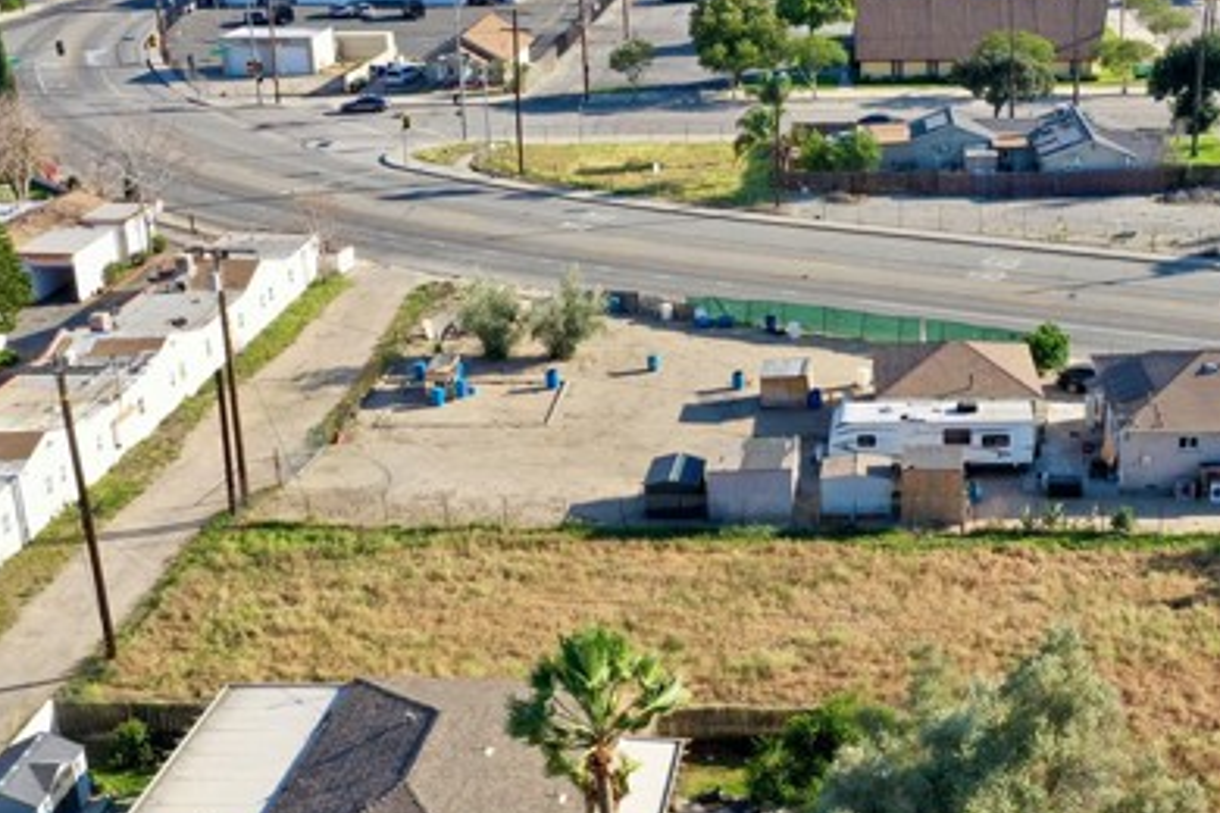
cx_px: 870
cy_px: 324
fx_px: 1559
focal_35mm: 46
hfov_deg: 41.8
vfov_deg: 29.2
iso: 100
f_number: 8
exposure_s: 1/160
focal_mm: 10.26
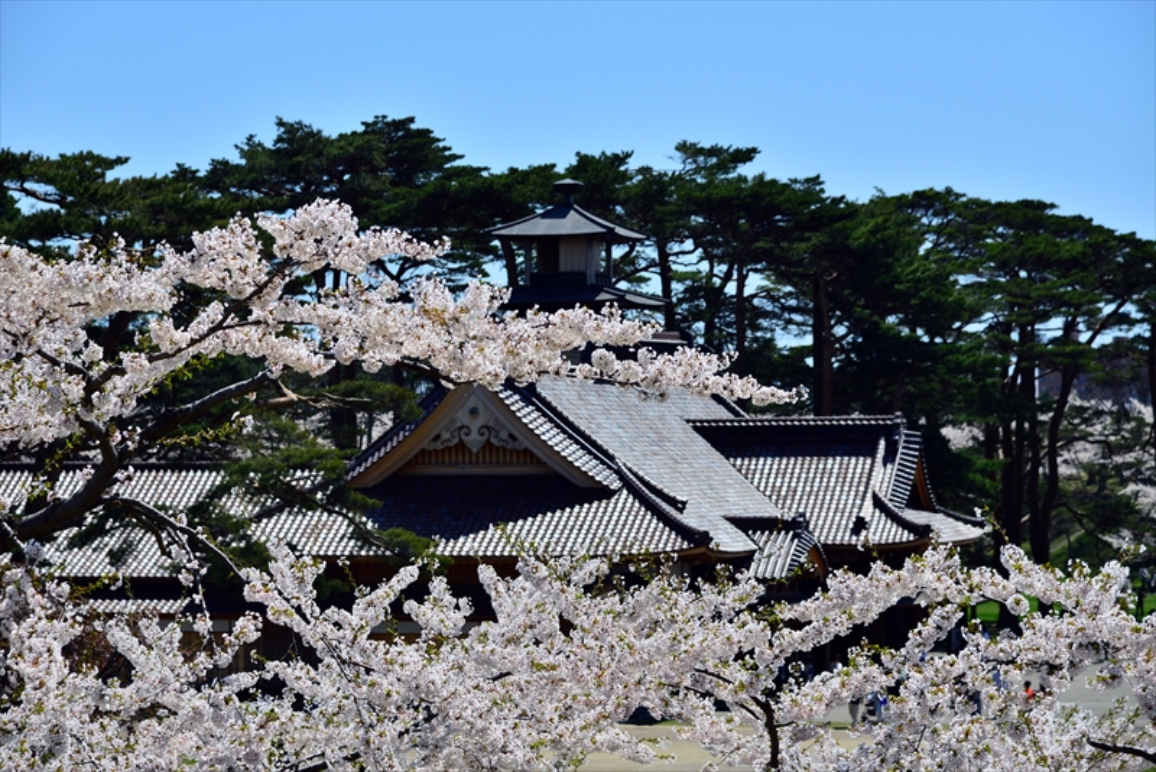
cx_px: 578
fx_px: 3855
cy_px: 386
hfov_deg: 17.1
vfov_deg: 11.4
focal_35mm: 120
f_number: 7.1
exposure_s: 1/3200
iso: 400
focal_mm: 120
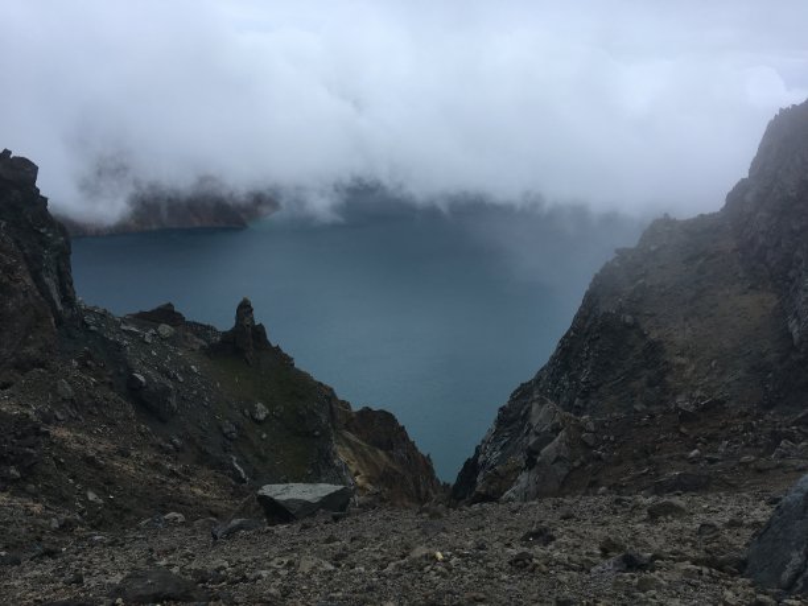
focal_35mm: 29
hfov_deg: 61.7
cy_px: 303
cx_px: 404
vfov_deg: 48.2
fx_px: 677
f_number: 2.2
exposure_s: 1/974
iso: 25
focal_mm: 4.15
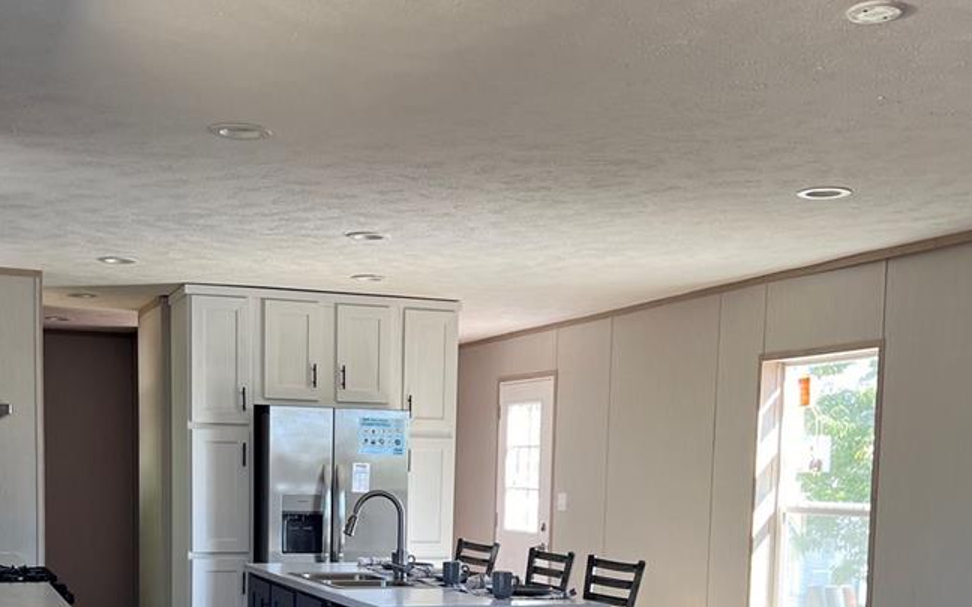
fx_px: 1351
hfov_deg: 39.4
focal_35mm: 51
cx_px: 384
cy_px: 585
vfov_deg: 24.4
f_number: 1.5
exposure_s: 1/121
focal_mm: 5.7
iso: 80
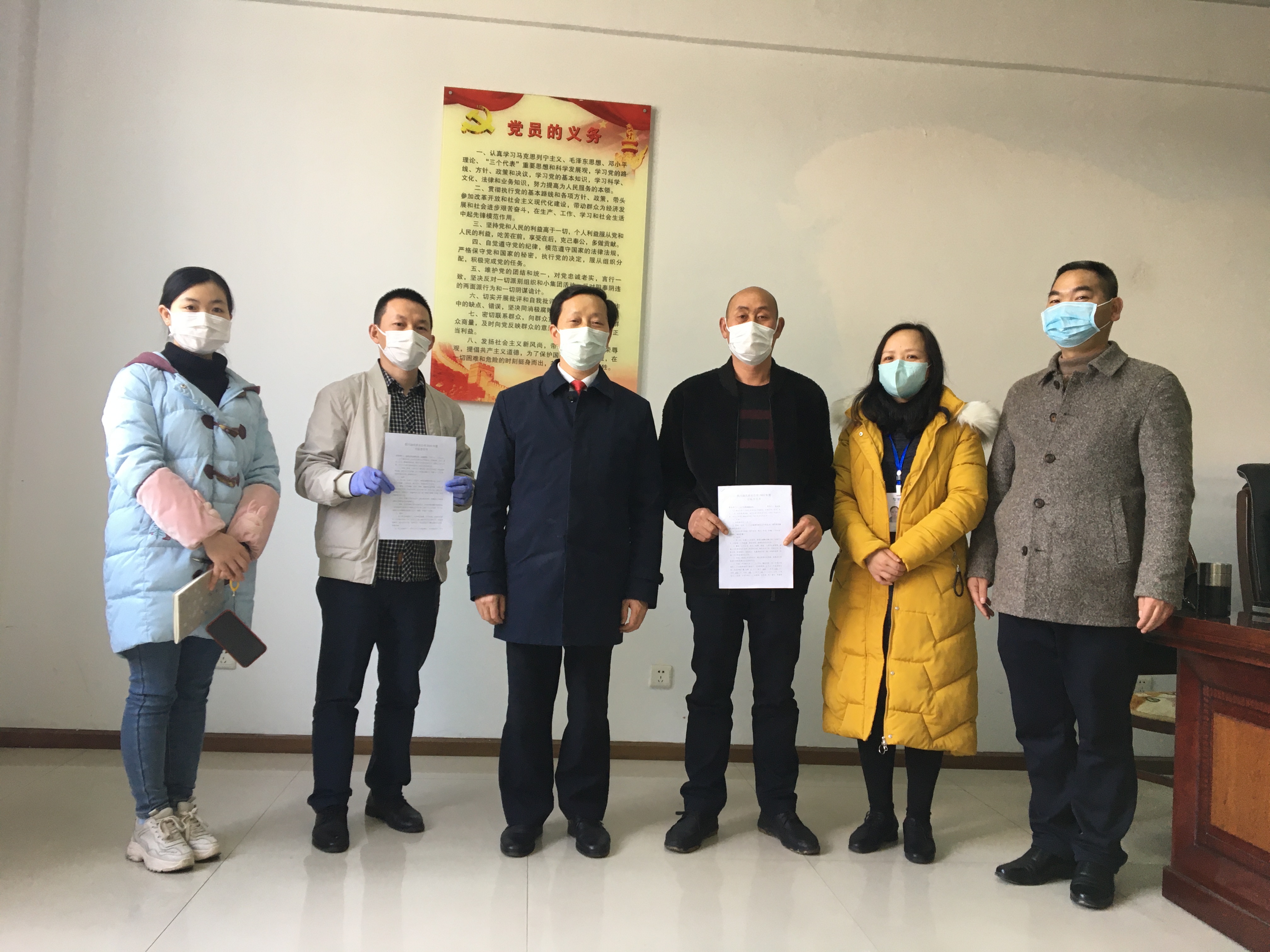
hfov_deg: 61.7
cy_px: 476
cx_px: 635
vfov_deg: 48.2
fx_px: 1064
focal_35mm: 29
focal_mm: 4.15
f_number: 2.2
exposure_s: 1/33
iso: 32
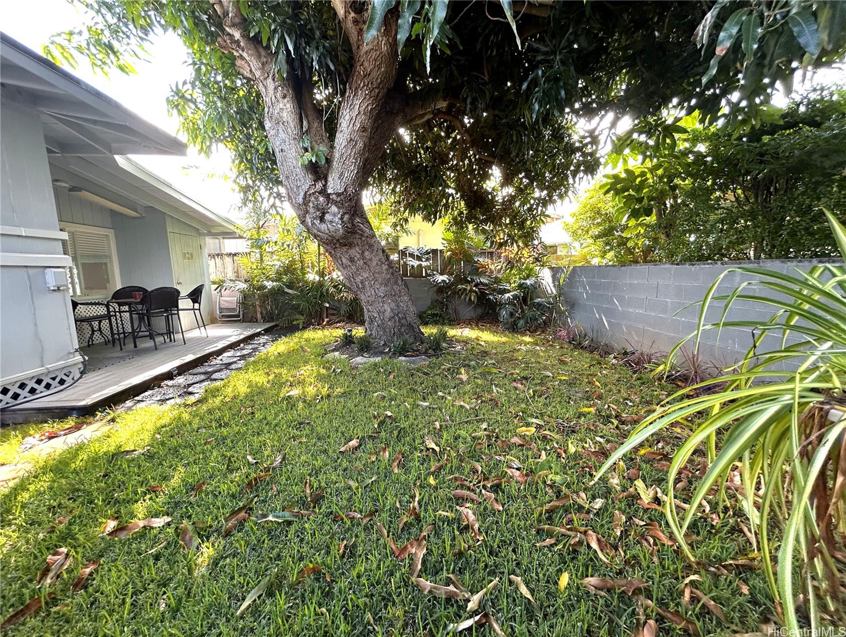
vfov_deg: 90.1
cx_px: 423
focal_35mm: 13
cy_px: 318
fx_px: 318
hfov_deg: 106.1
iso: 46
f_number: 2.2
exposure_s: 1/131
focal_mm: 1.95
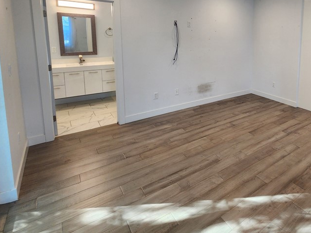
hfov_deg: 71.0
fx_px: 189
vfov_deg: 60.5
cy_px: 63
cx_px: 249
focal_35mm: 21
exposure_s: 1/60
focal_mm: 2.2
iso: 160
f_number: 2.2
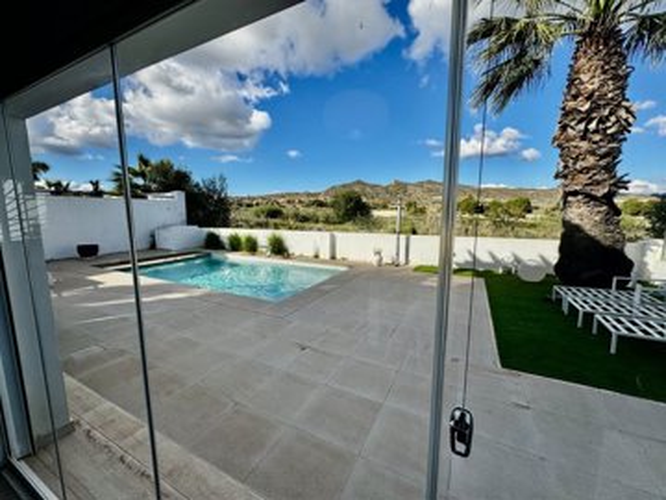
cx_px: 333
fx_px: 269
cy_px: 250
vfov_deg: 85.7
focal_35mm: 14
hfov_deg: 102.1
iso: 50
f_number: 2.2
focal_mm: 2.22
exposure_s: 1/2415
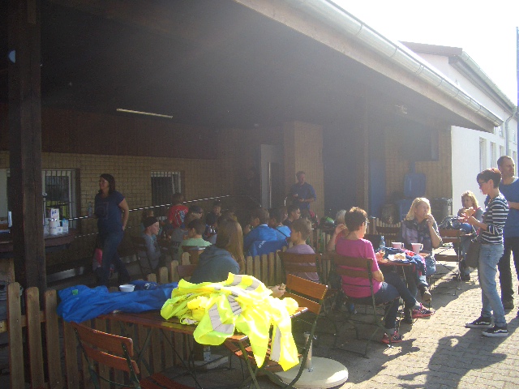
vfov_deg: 40.7
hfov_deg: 52.6
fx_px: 525
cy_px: 194
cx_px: 260
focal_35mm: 35
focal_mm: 5.8
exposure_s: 1/320
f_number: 2.6
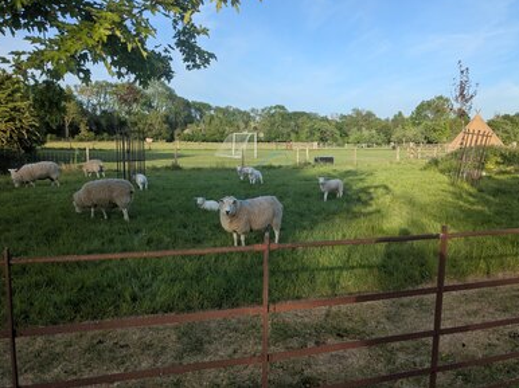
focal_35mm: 28
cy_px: 188
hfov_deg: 63.5
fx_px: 420
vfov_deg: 49.7
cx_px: 260
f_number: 1.73
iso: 56
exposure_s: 1/1462
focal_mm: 4.38
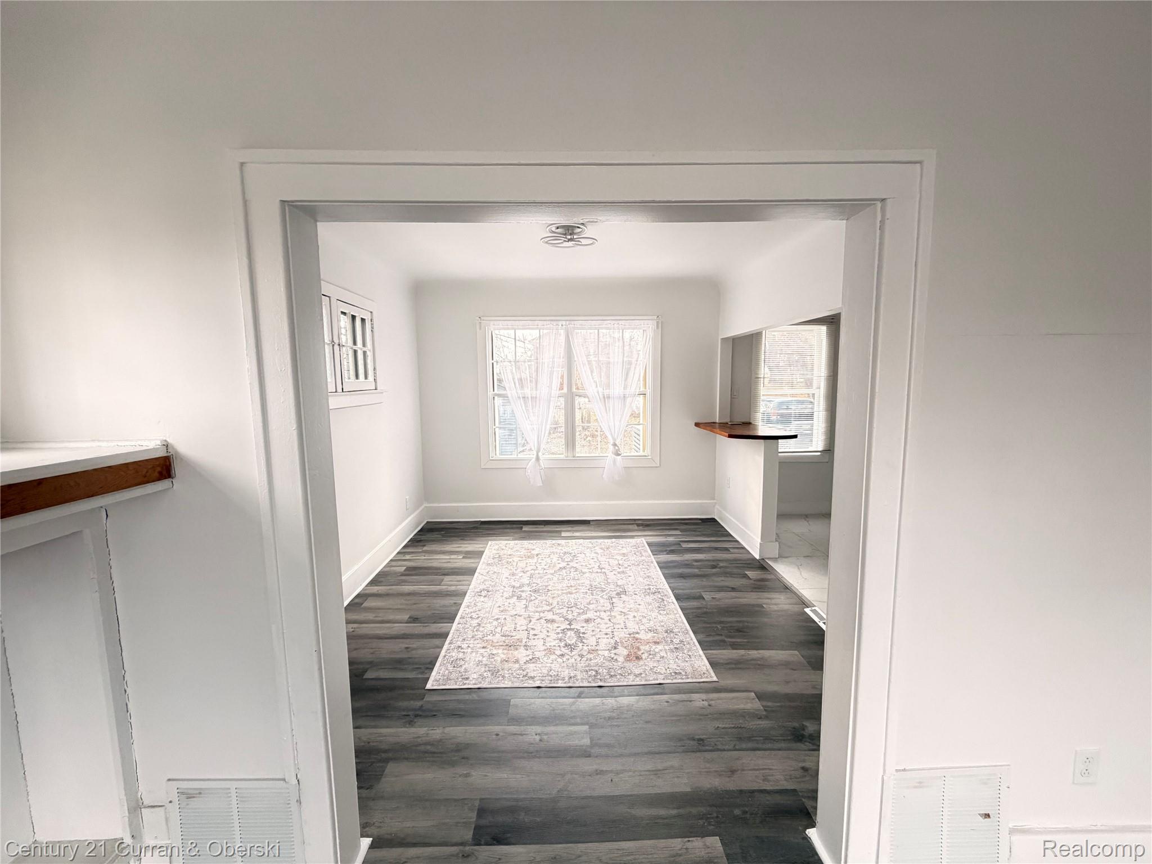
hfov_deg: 102.1
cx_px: 576
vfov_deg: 85.7
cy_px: 432
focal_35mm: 14
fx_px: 466
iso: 250
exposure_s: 1/121
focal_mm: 2.22
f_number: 2.2
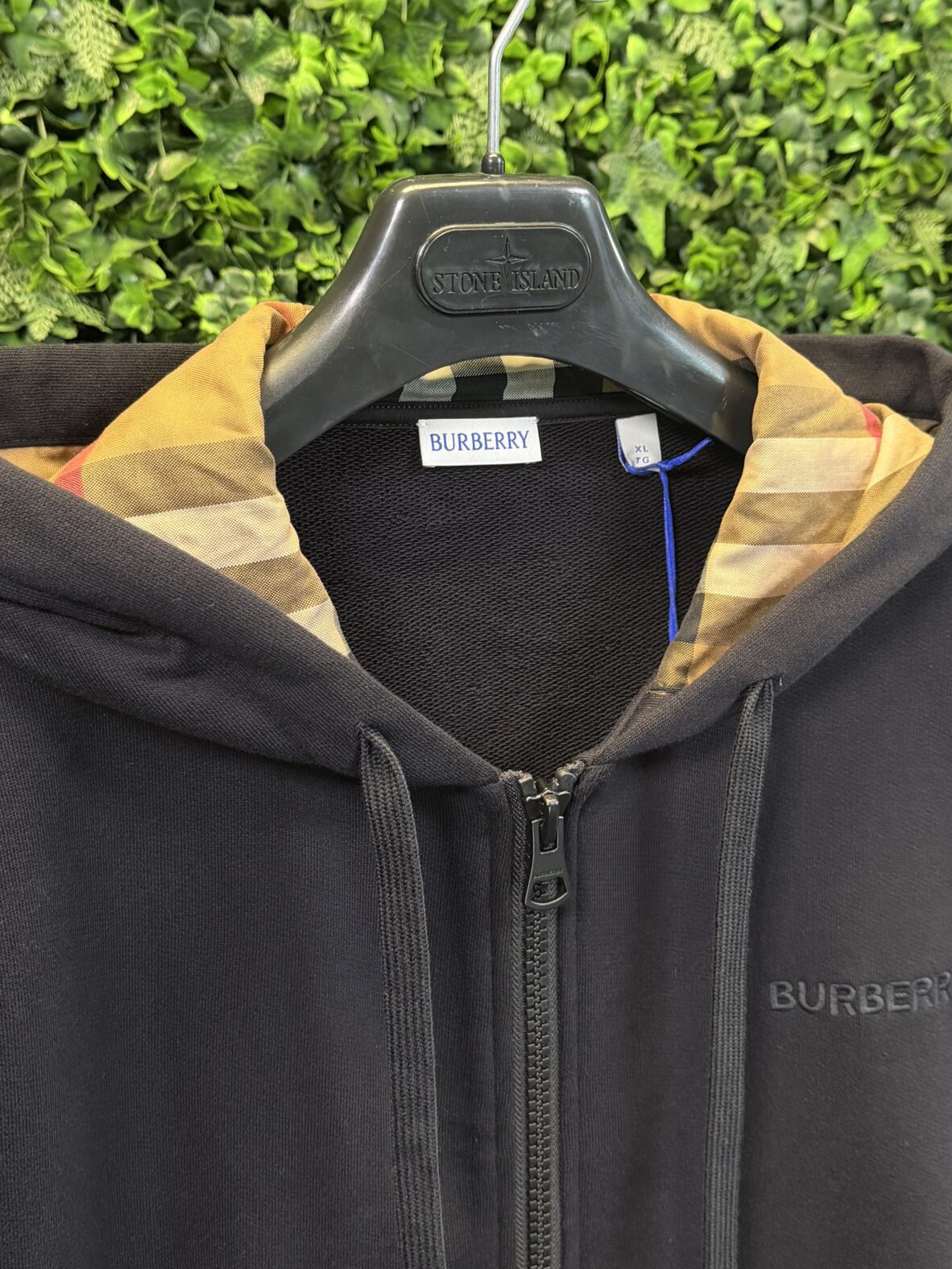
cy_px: 495
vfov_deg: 47.5
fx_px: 1430
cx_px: 496
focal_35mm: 39
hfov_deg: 36.8
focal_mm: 6.76
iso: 640
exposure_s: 1/60
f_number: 1.78
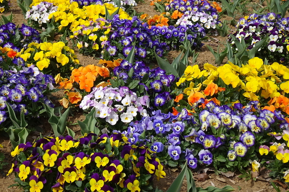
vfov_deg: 20.0
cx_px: 137
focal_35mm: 68
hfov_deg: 29.7
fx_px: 546
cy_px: 81
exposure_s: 1/400
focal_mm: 10.23
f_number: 4.5
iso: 80
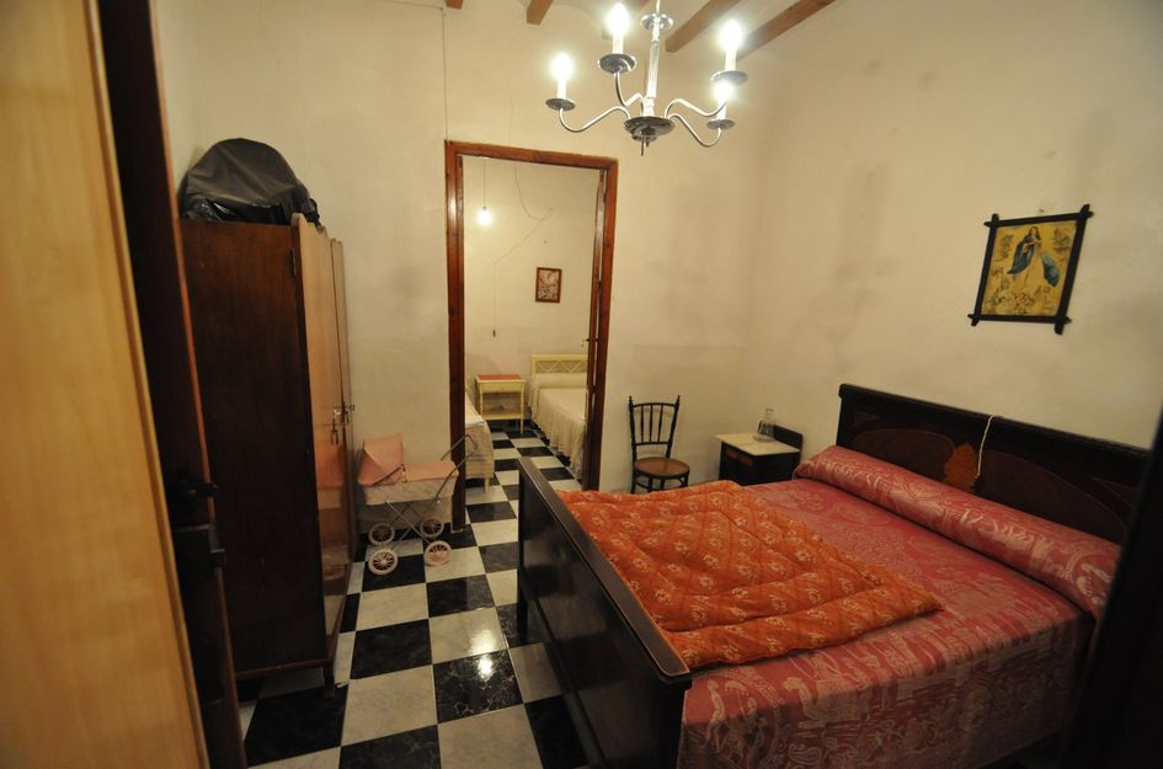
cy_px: 384
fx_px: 483
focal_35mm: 15
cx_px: 582
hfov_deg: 100.5
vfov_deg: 77.0
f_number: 3.5
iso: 1600
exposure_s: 1/25
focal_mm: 10
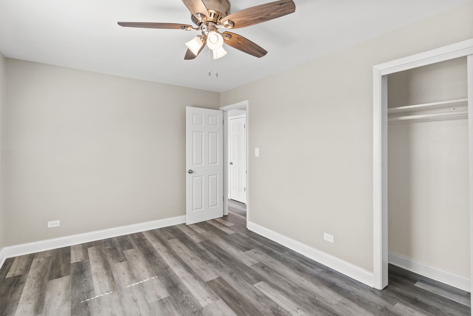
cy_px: 158
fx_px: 223
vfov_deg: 70.4
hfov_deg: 93.3
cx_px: 236
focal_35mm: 17
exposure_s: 1/13
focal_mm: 17
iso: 400
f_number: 9
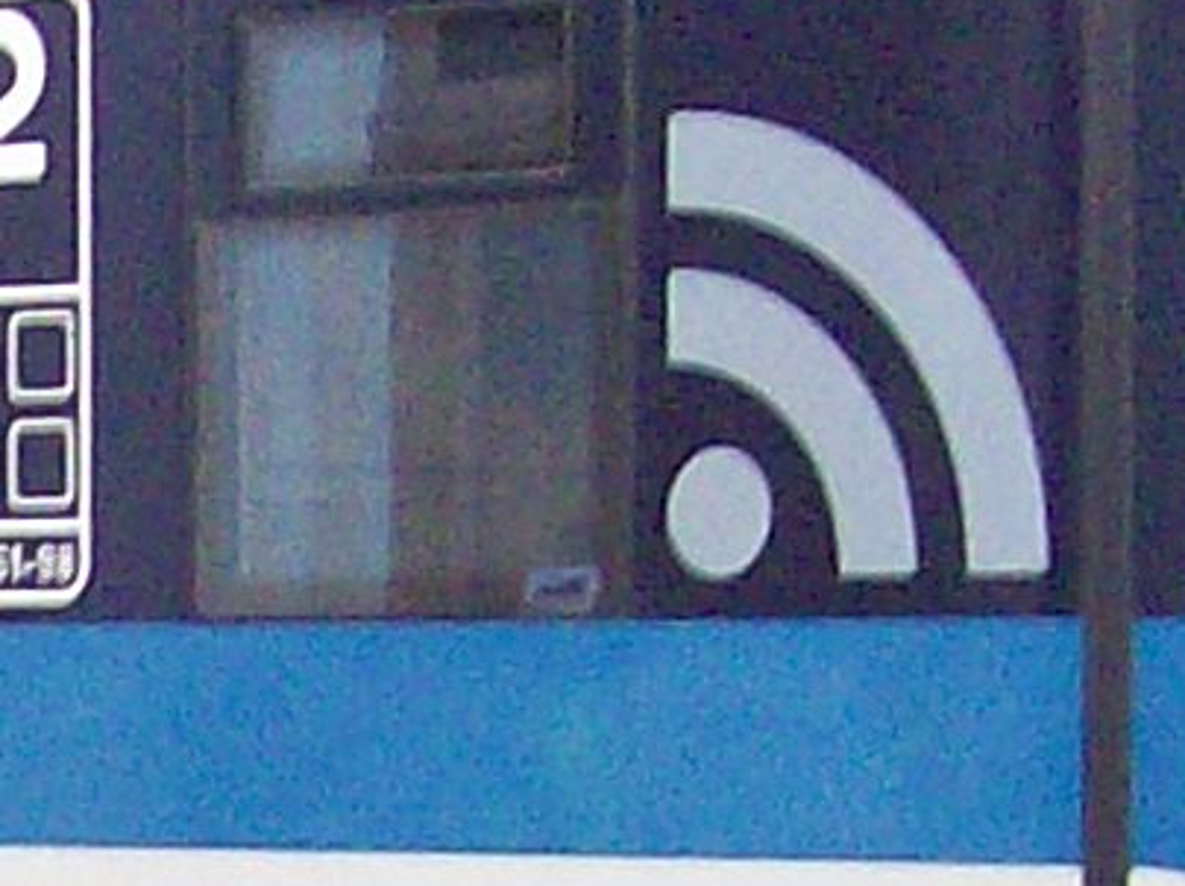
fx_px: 8685
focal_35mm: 254
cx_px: -1267
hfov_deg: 7.5
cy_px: 1540
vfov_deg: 5.7
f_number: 2.7
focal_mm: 6
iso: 160
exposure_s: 1/15
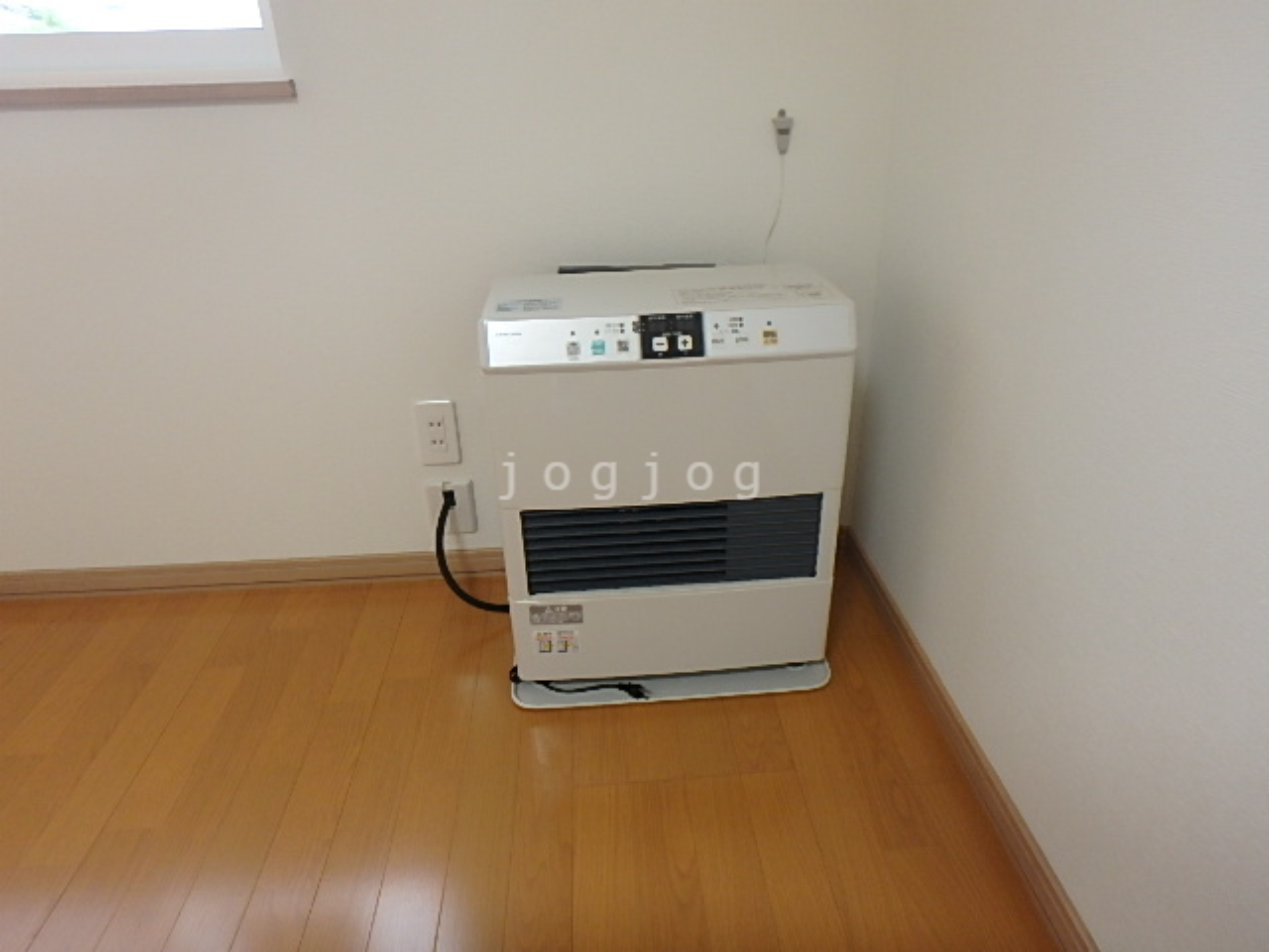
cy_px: 476
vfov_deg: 63.4
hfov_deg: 79.0
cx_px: 634
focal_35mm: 21
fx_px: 770
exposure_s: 1/30
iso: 250
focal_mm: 3.7
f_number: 3.5
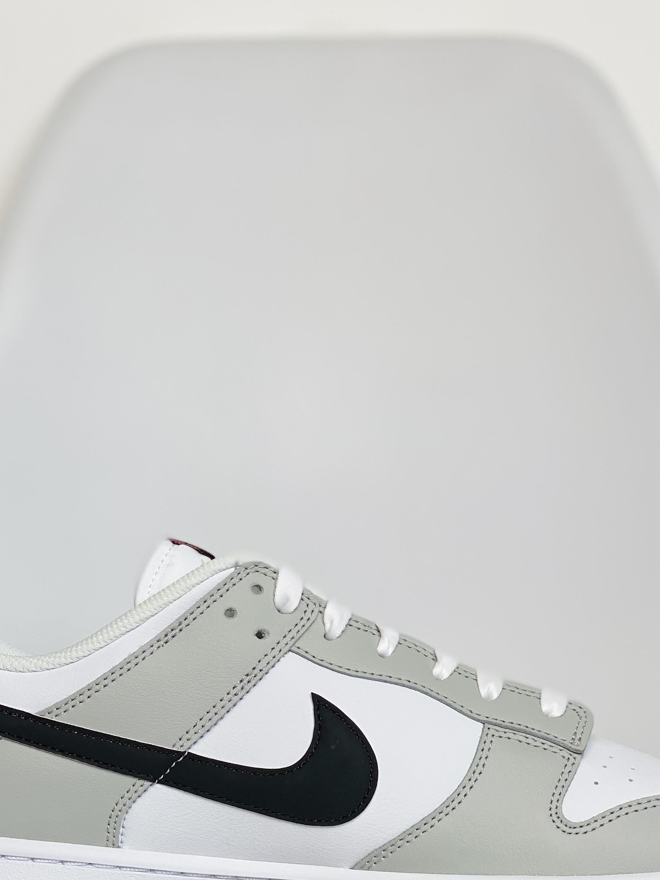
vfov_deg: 21.5
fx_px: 2313
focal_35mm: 91
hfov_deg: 16.2
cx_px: 339
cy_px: 580
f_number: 2
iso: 20
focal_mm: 6
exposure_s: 1/180
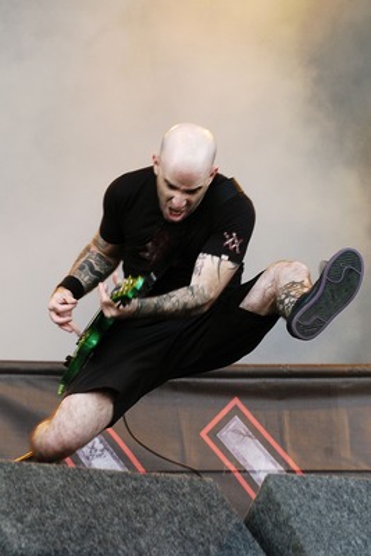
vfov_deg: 14.0
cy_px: 278
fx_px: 2270
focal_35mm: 147
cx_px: 186
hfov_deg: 9.3
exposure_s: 1/125
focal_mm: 98
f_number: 5.6
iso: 400
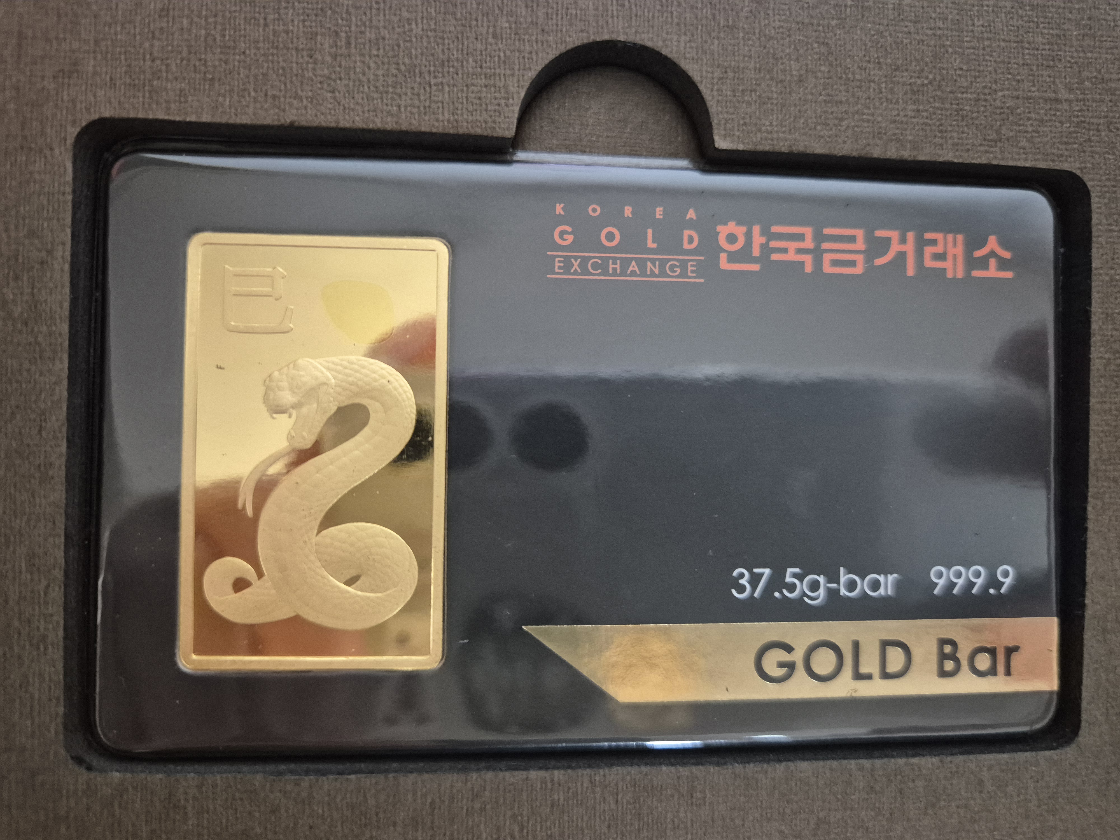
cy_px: 420
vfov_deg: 58.9
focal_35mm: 23
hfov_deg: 73.9
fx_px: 744
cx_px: 560
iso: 1250
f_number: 1.8
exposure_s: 1/60.2
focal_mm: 5.4
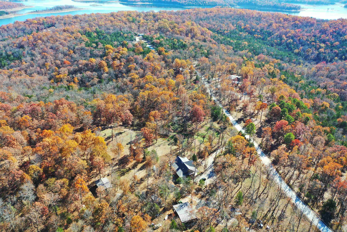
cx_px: 174
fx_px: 270
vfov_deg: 46.4
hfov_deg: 65.5
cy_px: 116
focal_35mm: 28
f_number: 2.8
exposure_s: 1/500
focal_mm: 10.26
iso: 100
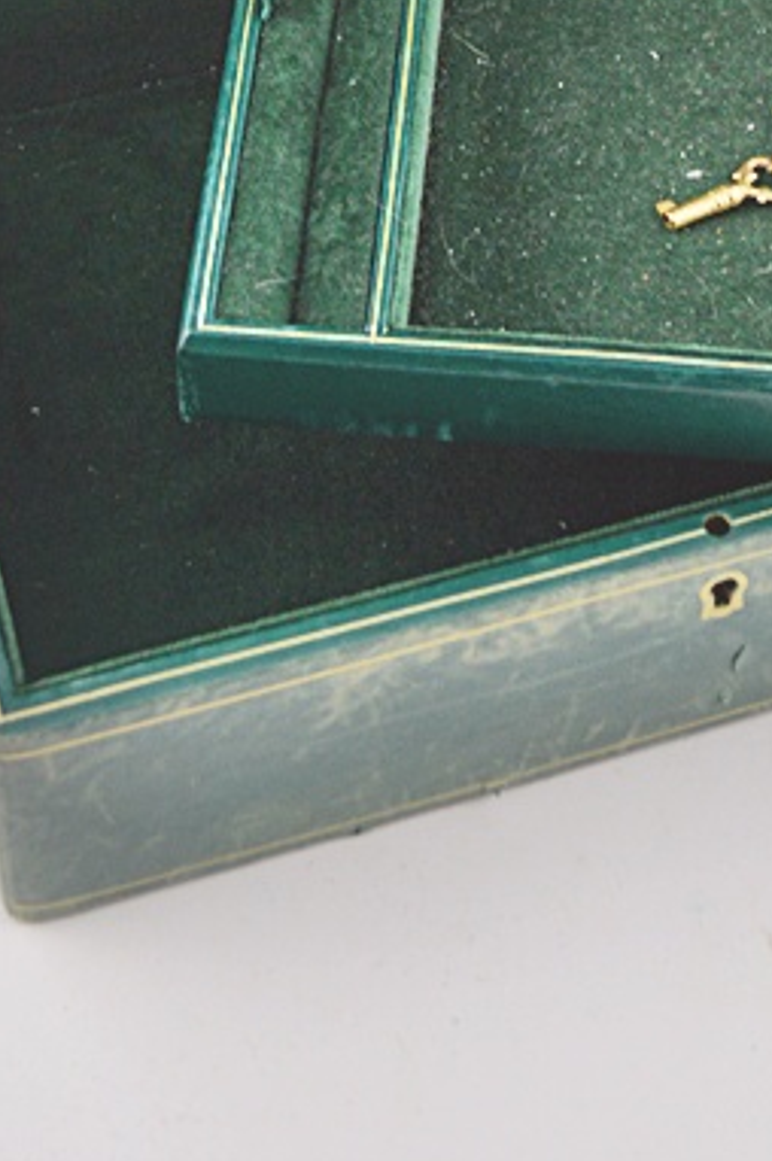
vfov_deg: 19.3
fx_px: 3287
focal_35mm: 102
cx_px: 591
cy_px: -76
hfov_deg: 13.3
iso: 400
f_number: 4.2
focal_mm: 26
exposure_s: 1/50
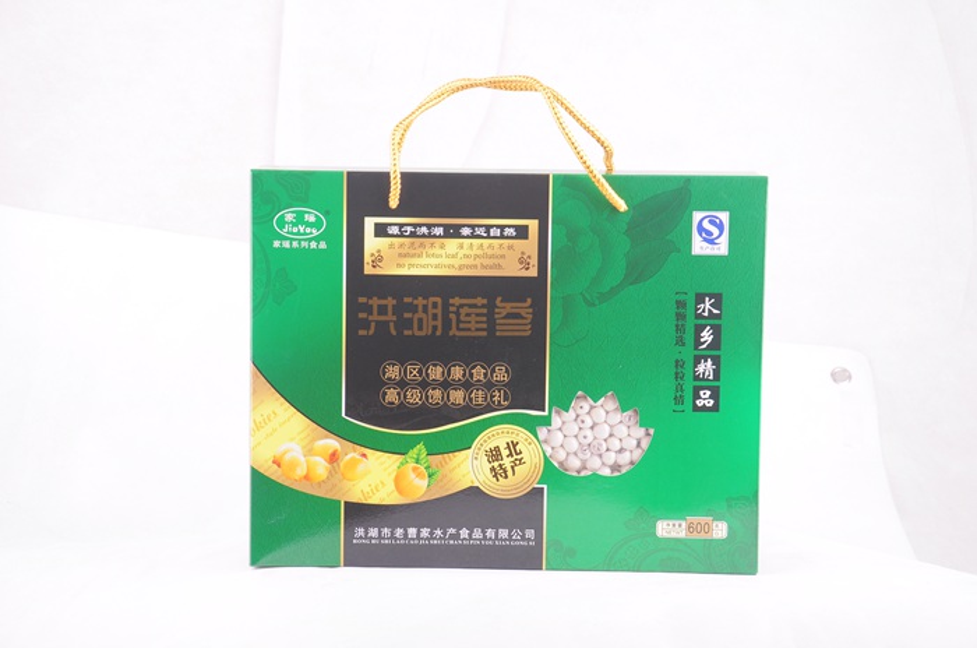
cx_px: 488
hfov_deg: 26.0
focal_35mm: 78
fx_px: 2113
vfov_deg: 17.4
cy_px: 324
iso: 200
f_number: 8
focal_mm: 52
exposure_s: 1/125
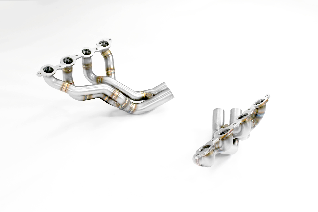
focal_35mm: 57
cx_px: 159
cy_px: 106
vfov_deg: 23.8
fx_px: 503
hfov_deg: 35.1
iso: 5000
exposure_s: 1/160
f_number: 13
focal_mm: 38
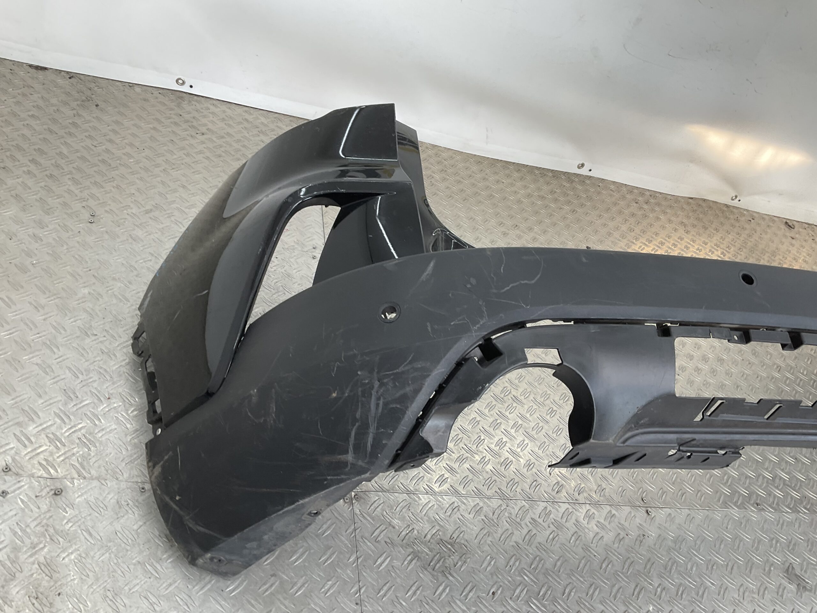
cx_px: 408
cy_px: 306
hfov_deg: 61.7
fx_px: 684
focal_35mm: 29
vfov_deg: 48.2
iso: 16
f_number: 1.8
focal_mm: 3
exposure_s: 1/100
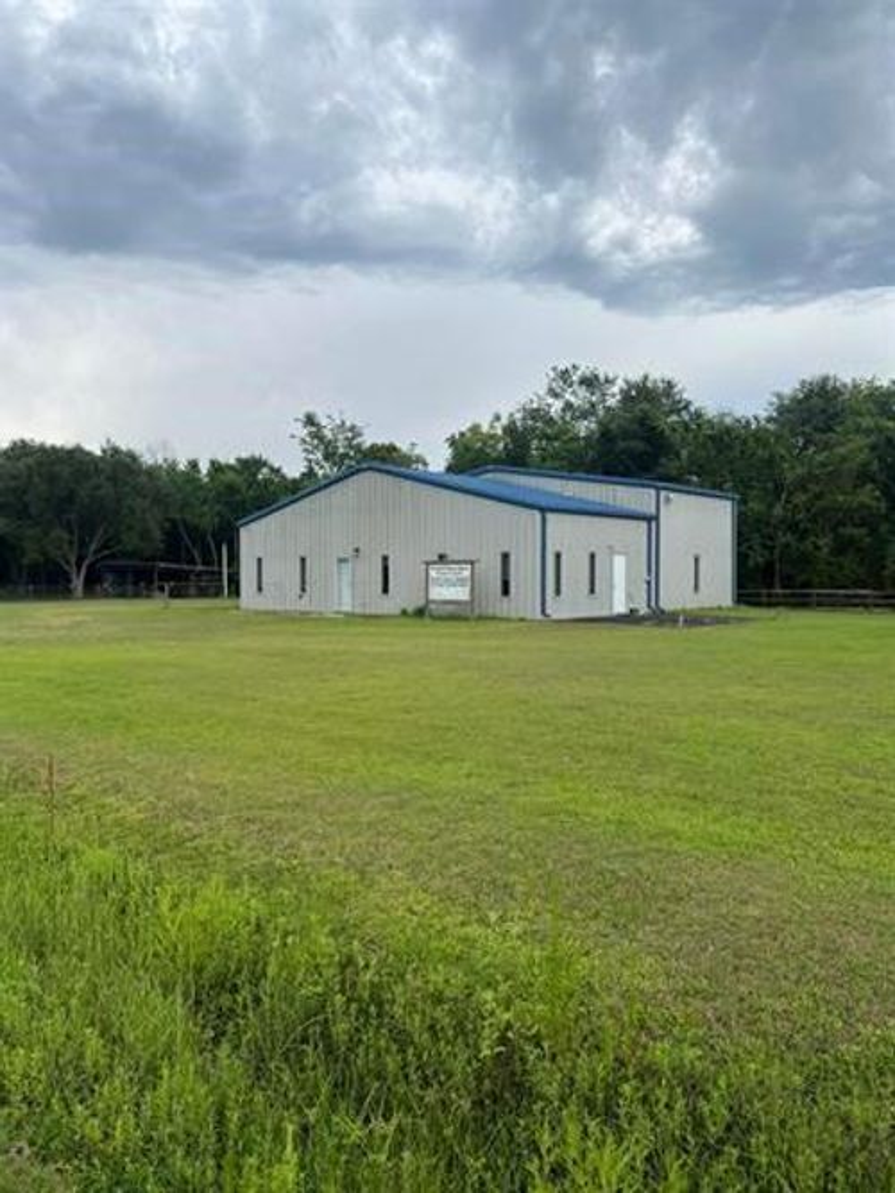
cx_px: 448
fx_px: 897
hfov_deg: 53.0
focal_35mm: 26
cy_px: 596
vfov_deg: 67.3
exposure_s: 1/3257
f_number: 1.5
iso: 50
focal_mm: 5.7
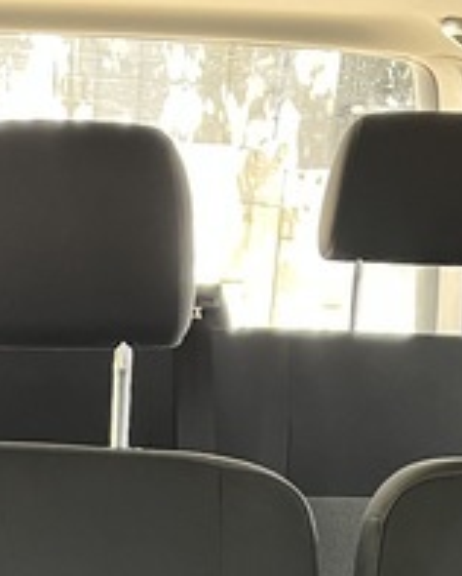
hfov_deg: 14.5
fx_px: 1758
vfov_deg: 17.1
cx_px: -79
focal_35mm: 103
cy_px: 822
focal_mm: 5.1
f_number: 1.6
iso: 320
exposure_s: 1/60
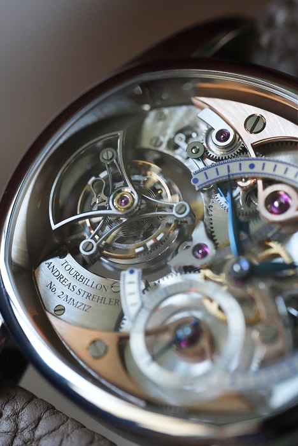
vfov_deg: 19.4
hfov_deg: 13.1
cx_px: 149
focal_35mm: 105
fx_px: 1302
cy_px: 223
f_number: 4.5
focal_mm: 105
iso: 12800
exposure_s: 1/250
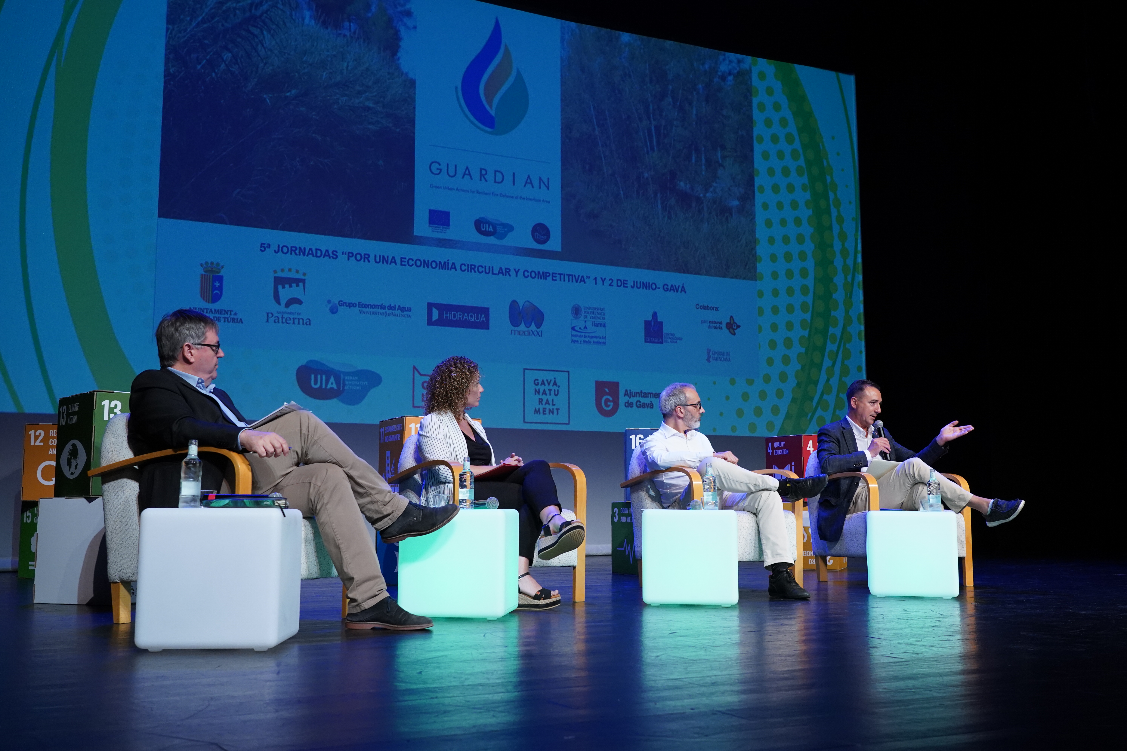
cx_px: 564
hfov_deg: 51.9
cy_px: 376
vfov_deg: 35.9
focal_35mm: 37
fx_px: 1158
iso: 3200
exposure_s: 1/80
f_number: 5.6
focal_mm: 37
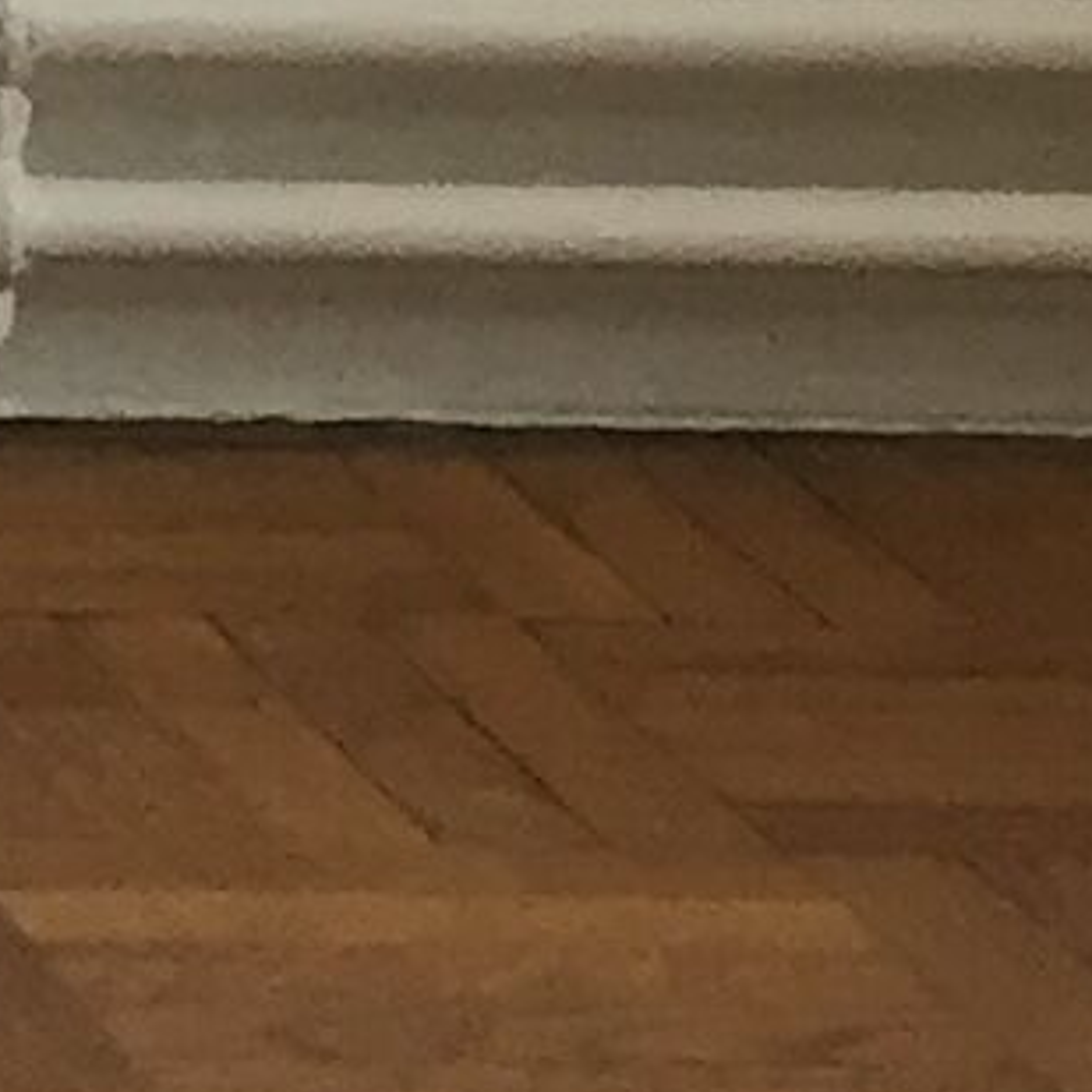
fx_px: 9672
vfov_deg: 6.2
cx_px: -2456
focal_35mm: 271
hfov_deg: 5.9
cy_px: -1399
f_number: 2.2
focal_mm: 4.15
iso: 40
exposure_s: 1/33
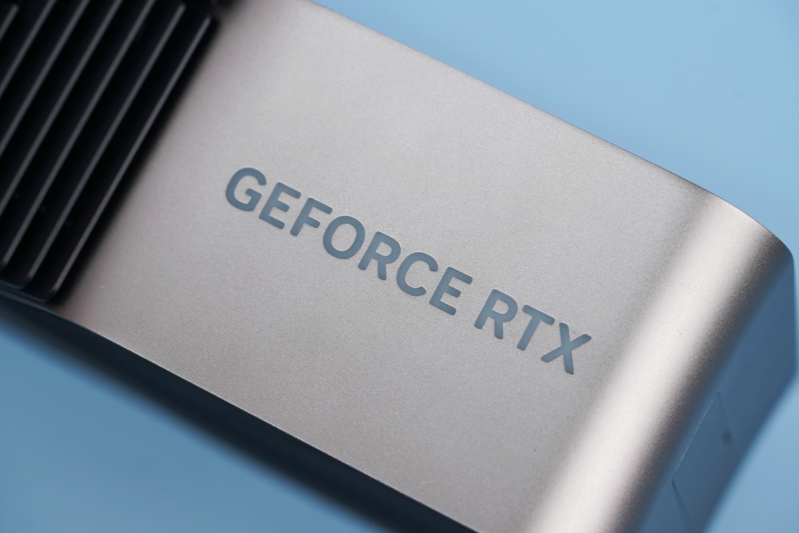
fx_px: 1997
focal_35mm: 90
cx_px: 400
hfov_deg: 22.6
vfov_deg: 15.2
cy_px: 266
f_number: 5.6
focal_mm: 90
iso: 800
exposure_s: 1/100
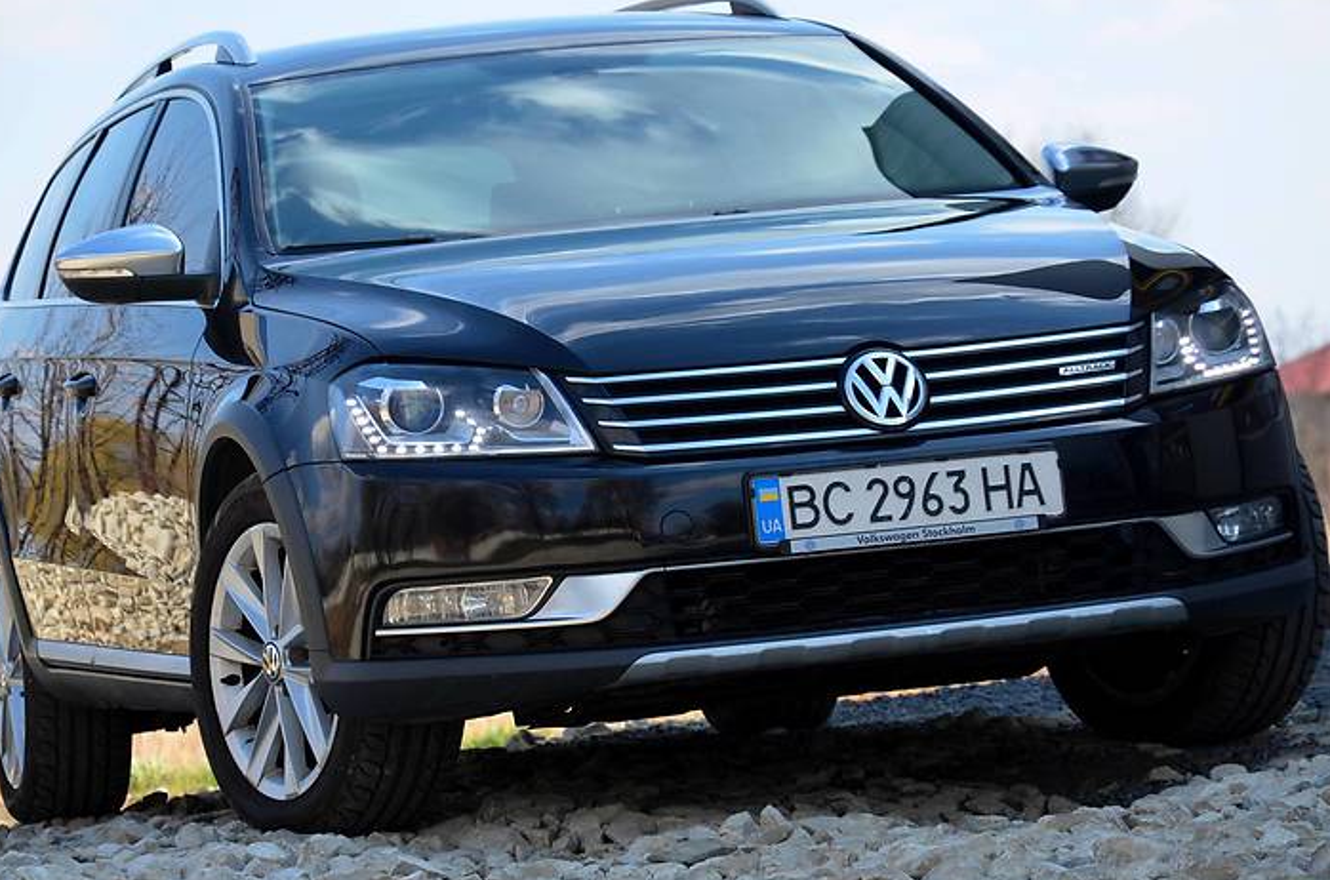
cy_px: 398
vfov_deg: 7.6
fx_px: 6656
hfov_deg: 11.4
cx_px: 644
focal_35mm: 181
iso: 180
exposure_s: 1/250
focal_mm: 105
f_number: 8
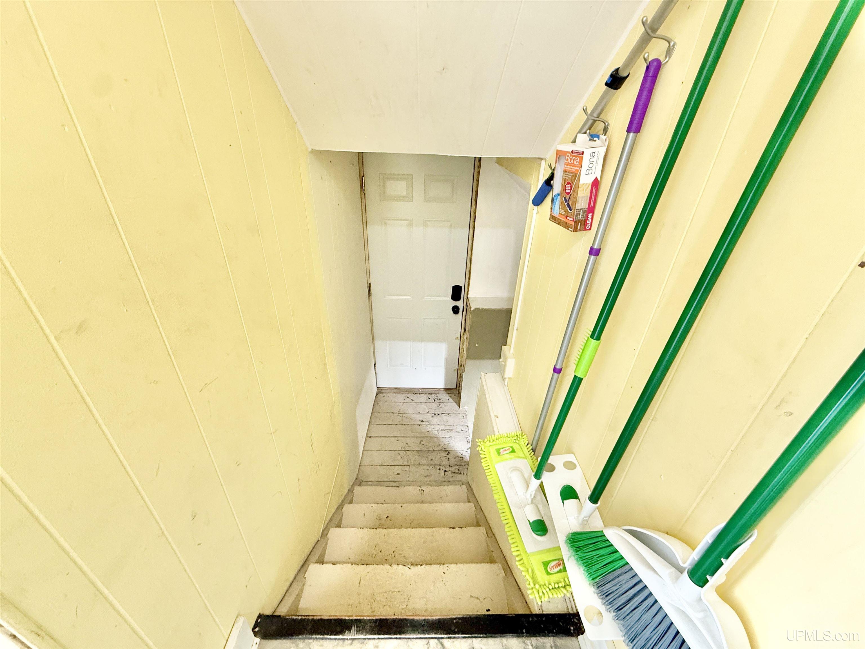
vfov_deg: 85.7
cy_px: 324
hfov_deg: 102.1
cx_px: 432
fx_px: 350
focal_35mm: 14
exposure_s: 1/60
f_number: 2.2
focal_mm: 2.22
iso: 320
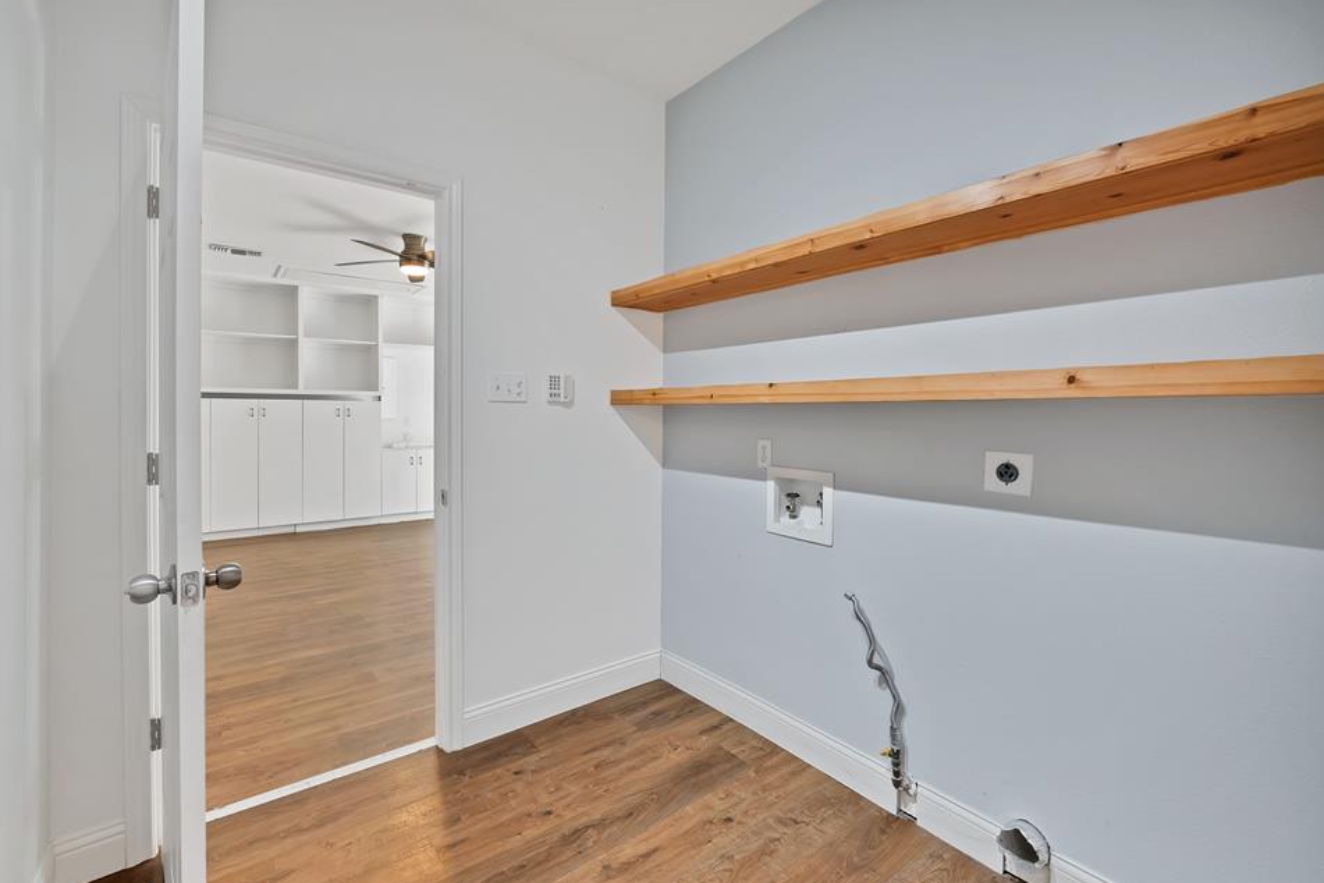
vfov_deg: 81.2
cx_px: 646
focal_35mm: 14
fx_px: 515
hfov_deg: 104.2
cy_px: 422
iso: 640
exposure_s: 1/2.5
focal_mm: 13
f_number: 9
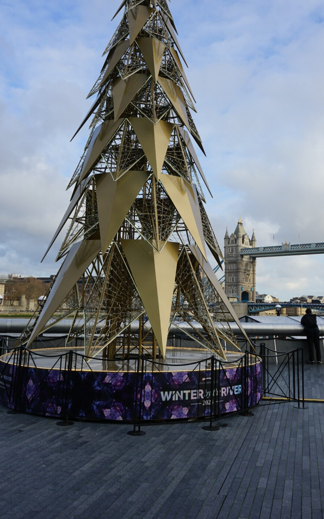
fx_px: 480
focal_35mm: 34
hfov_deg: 37.2
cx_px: 183
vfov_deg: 56.5
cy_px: 224
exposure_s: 1/100
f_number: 10
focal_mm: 29
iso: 100
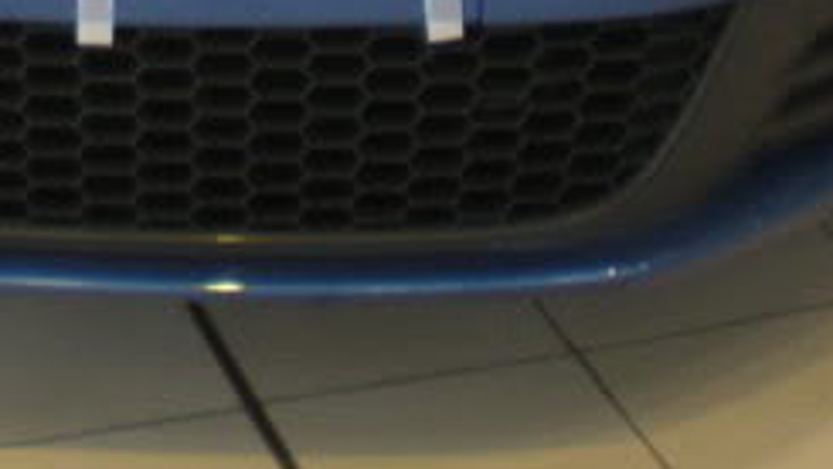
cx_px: 109
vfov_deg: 8.4
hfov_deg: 15.7
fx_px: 2983
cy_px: -544
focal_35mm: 135
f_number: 3.1
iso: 160
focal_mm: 6.3
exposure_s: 1/67.1
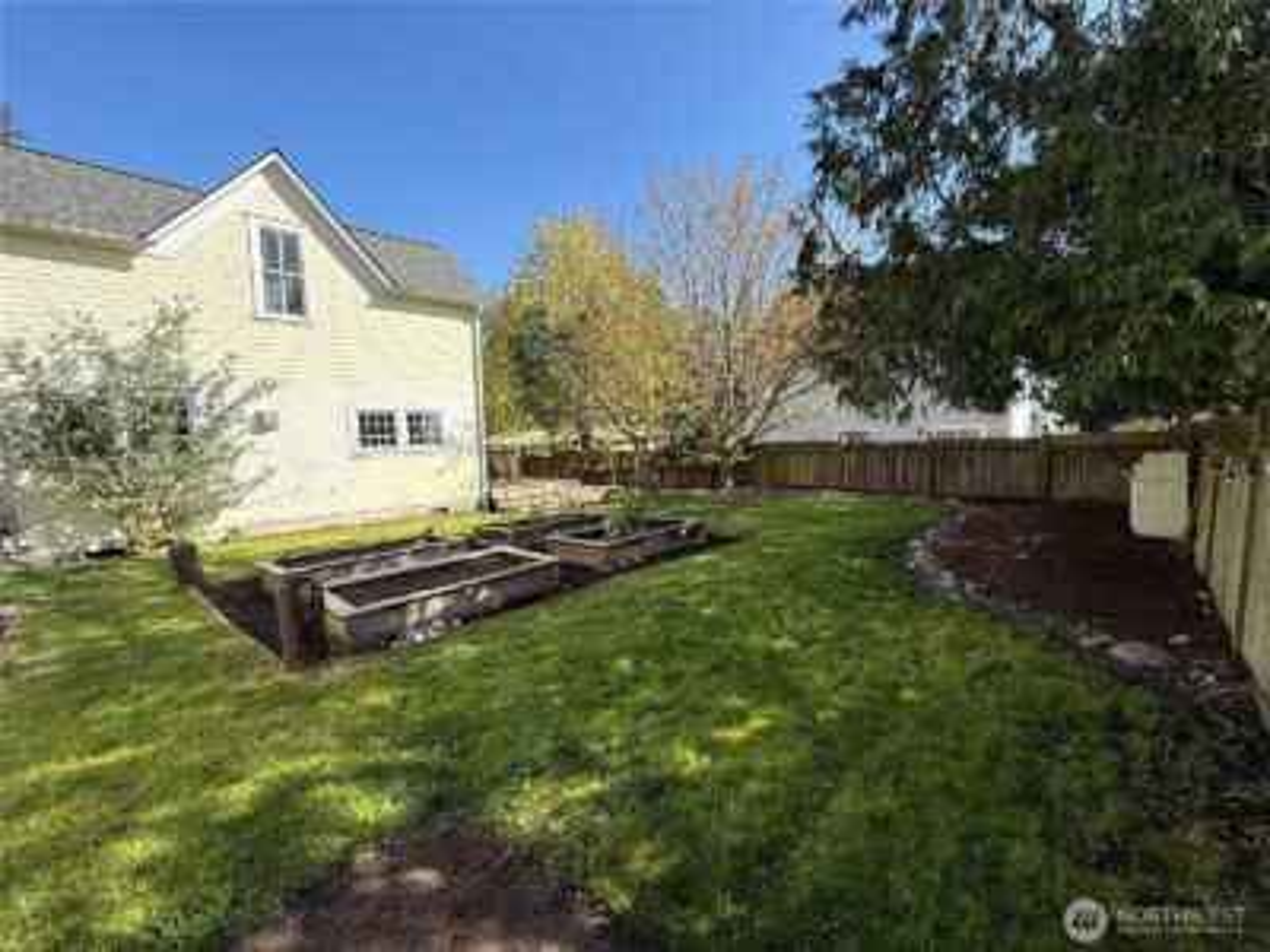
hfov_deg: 102.1
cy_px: 476
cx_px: 635
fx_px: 514
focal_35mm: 14
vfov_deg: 85.7
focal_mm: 2.22
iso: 64
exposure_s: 1/1125
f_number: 2.2
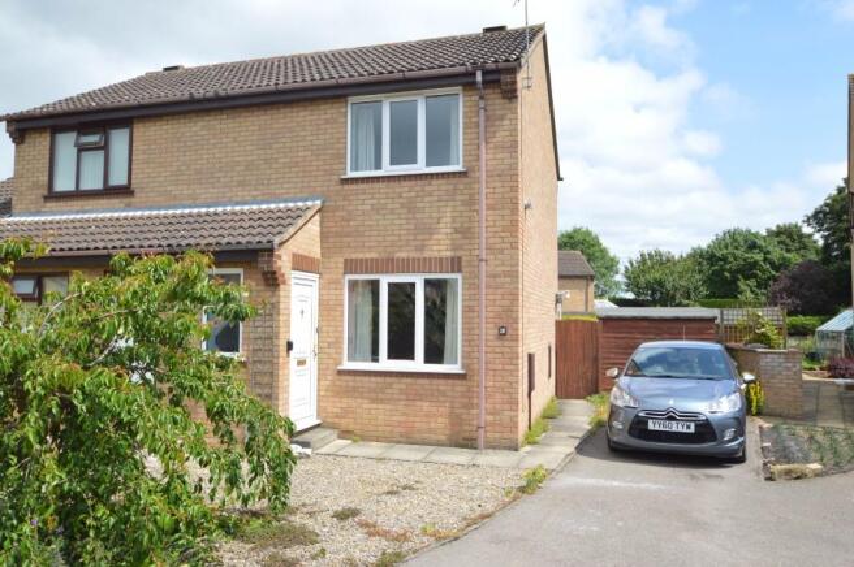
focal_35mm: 26
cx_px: 427
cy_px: 284
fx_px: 604
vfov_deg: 50.3
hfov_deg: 70.5
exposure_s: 1/250
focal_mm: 17
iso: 100
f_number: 8
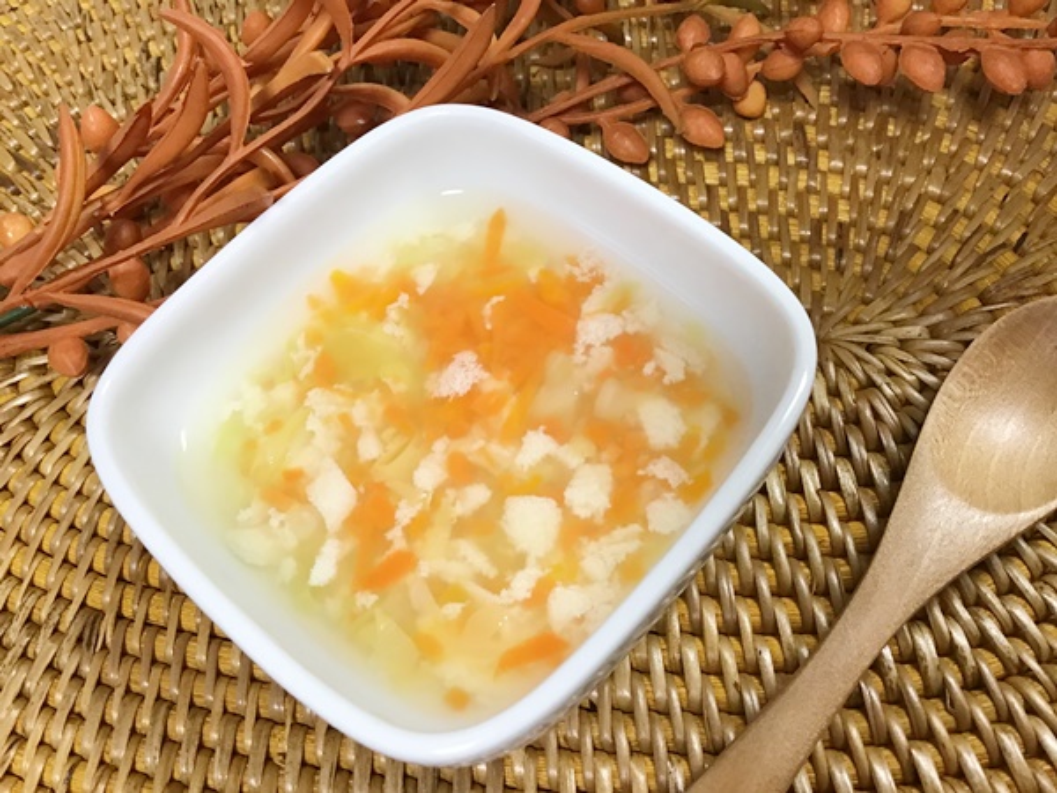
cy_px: 396
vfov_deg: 45.4
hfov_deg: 58.4
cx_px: 528
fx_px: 947
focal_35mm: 31
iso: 100
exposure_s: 1/30
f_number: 2.4
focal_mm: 3.3
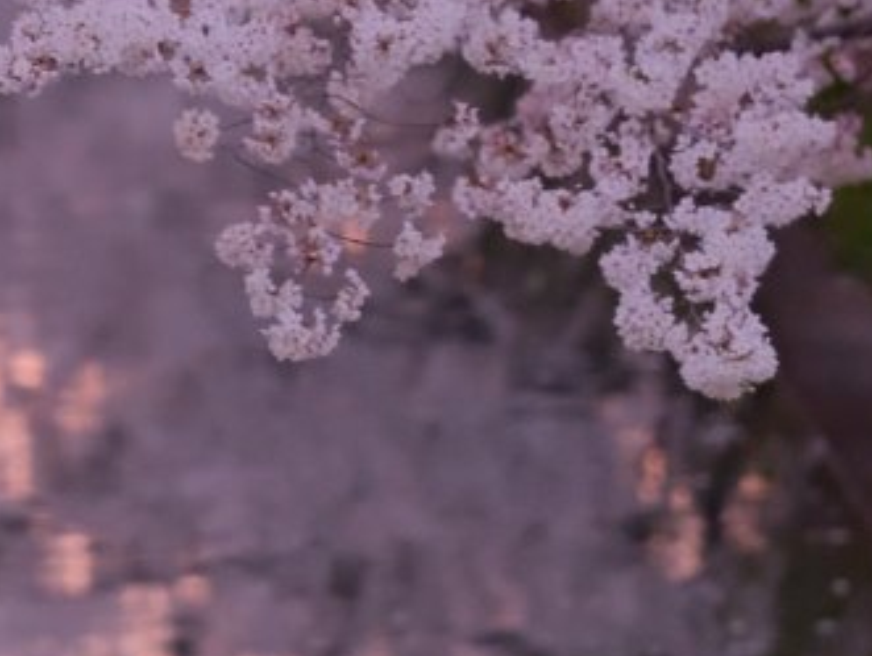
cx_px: -253
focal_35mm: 700
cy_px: 75
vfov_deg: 2.1
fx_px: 17653
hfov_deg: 2.8
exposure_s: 1/6.5
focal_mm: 110
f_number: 2
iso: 800
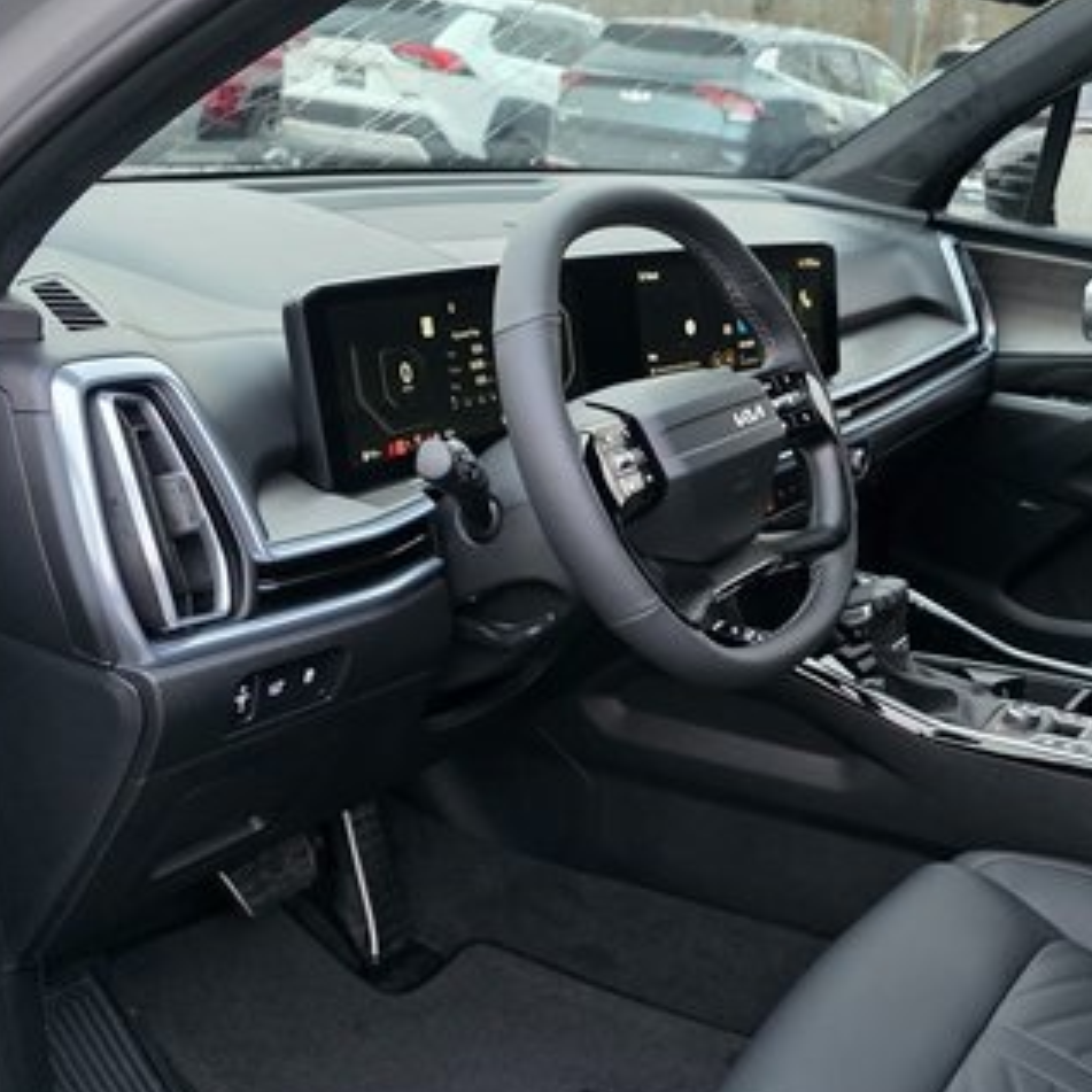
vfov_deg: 40.8
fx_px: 1463
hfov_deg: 39.7
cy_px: 644
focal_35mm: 41
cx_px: 834
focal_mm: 6.3
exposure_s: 1/120
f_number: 1.7
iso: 800
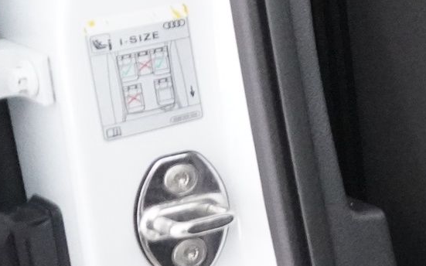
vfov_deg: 11.6
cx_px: 958
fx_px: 1288
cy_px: -43
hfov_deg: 14.2
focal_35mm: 111
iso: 6400
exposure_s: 1/80
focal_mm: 16
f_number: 3.5
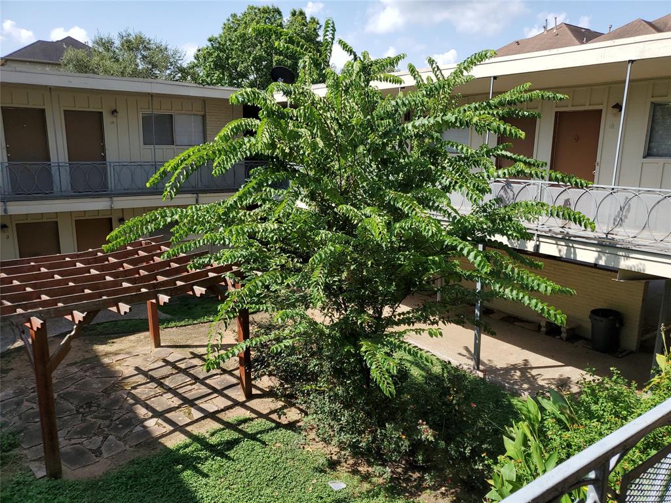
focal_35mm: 26
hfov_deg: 67.3
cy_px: 252
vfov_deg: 53.1
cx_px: 336
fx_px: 504
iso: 50
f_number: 1.5
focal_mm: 4.3
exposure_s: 1/2175
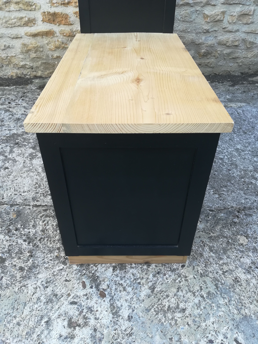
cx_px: 129
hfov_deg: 53.1
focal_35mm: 26
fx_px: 258
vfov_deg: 67.3
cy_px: 172
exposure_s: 1/50
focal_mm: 3.83
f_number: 2.2
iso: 64
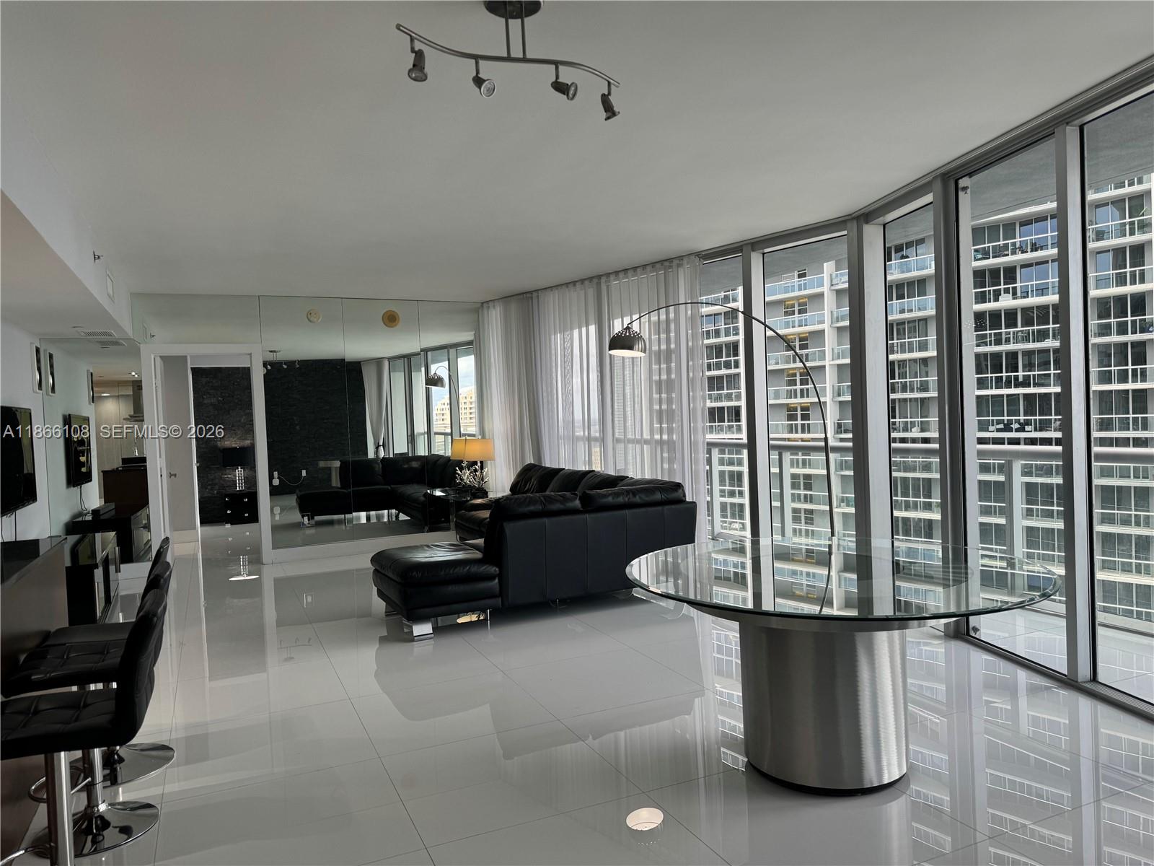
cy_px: 433
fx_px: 800
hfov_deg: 71.6
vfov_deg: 56.8
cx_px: 577
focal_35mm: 24
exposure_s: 1/159
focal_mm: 6.76
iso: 64
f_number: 1.78
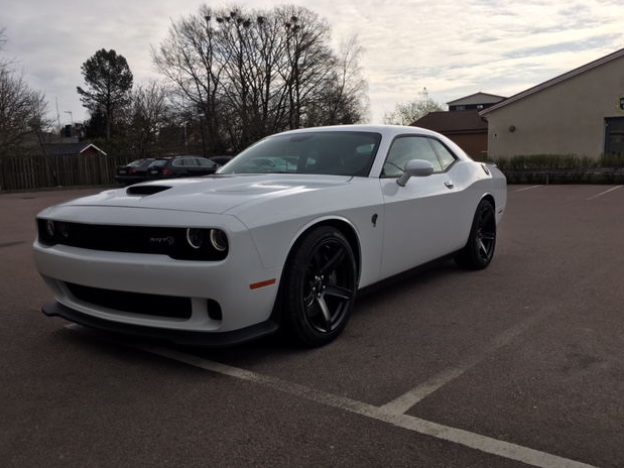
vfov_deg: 46.8
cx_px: 322
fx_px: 541
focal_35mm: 30
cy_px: 239
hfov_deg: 60.0
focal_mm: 4.15
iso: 25
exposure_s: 1/1603
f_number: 2.2
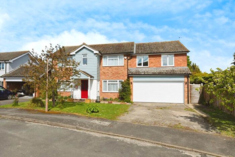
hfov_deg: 96.7
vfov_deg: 73.8
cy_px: 78
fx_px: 104
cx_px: 118
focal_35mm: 16
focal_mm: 16
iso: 640
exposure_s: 1/3200
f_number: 8
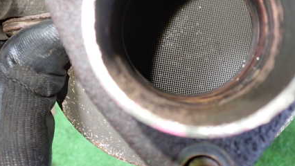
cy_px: 33
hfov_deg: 44.6
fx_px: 360
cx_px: 150
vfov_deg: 25.5
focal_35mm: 46
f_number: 2.3
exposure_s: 1/30
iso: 400
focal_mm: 5.4
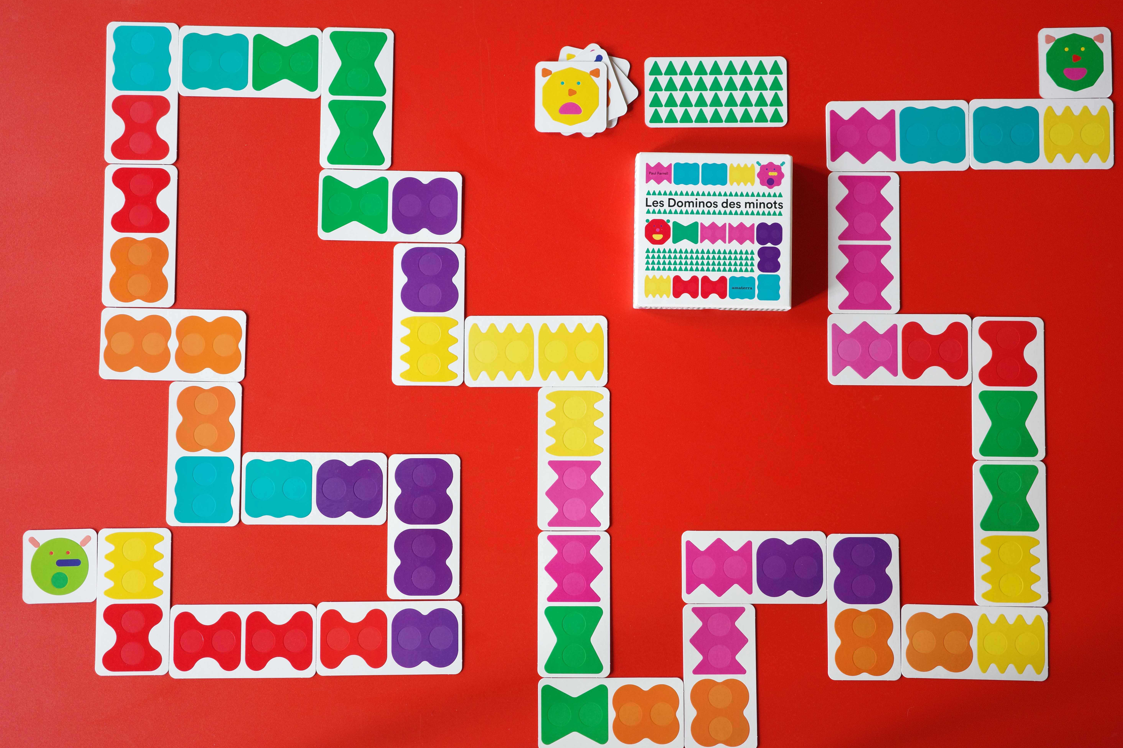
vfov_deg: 32.6
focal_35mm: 41
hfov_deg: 47.4
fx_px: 1279
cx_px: 560
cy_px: 381
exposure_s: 1/40
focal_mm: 26
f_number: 2.8
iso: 640
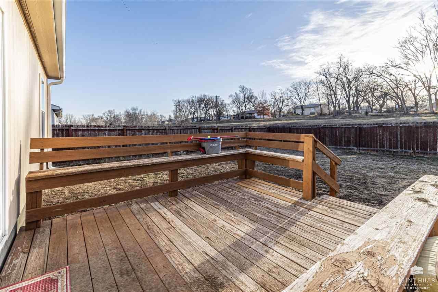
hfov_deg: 100.4
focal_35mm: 15
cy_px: 146
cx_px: 219
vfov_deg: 77.3
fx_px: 182
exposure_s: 1/125
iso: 100
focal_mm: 10
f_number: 10
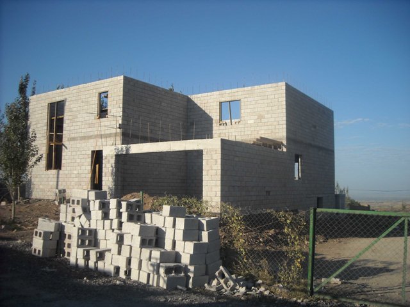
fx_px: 415
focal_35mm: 35
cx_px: 205
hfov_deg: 52.6
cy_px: 154
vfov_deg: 40.7
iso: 64
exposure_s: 1/296
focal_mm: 5.7
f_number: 5.6
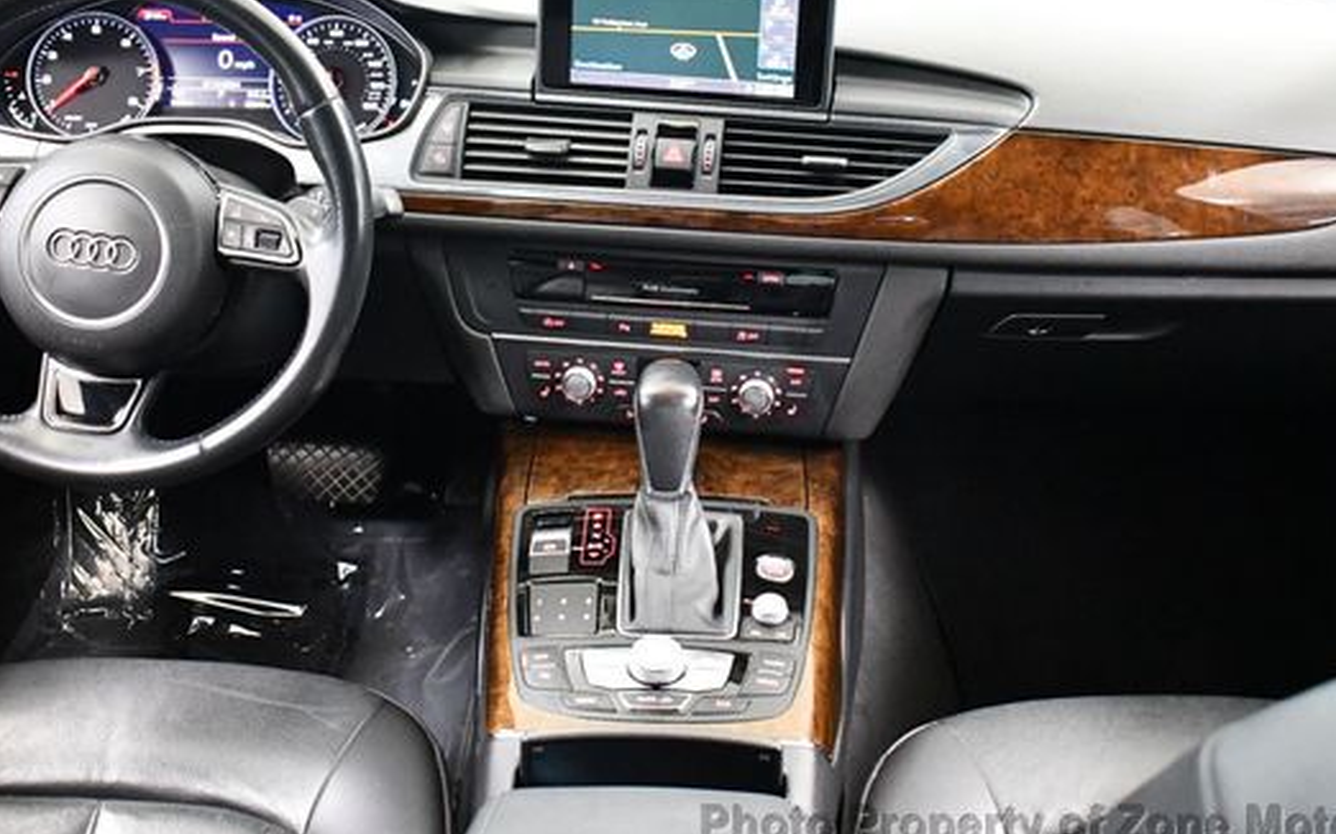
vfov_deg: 28.5
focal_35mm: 45
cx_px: 671
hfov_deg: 44.4
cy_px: 327
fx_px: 1638
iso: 6400
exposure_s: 1/60
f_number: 3.5
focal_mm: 18
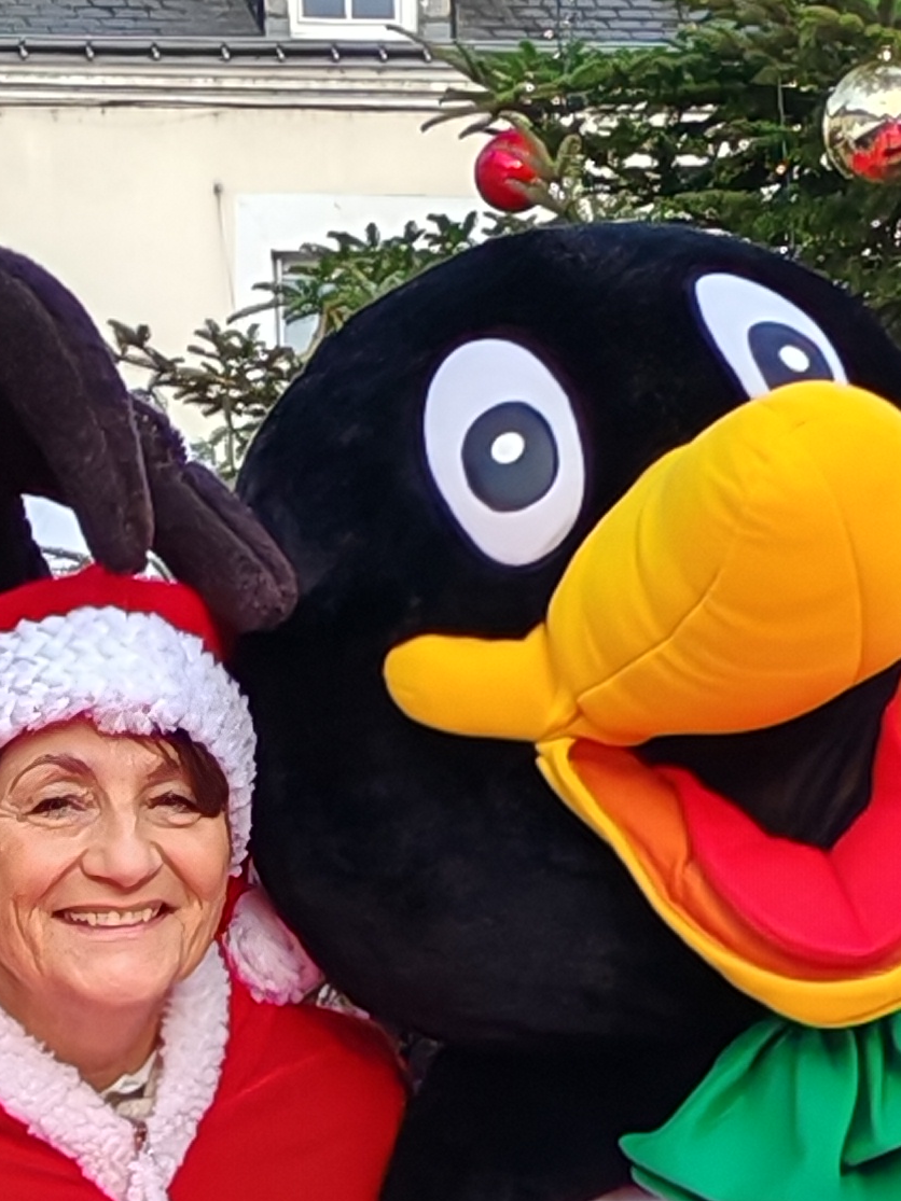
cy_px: 1698
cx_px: -15
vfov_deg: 10.7
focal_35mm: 180
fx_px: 6248
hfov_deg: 8.2
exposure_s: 1/780
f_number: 1.95
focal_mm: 5.52
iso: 50
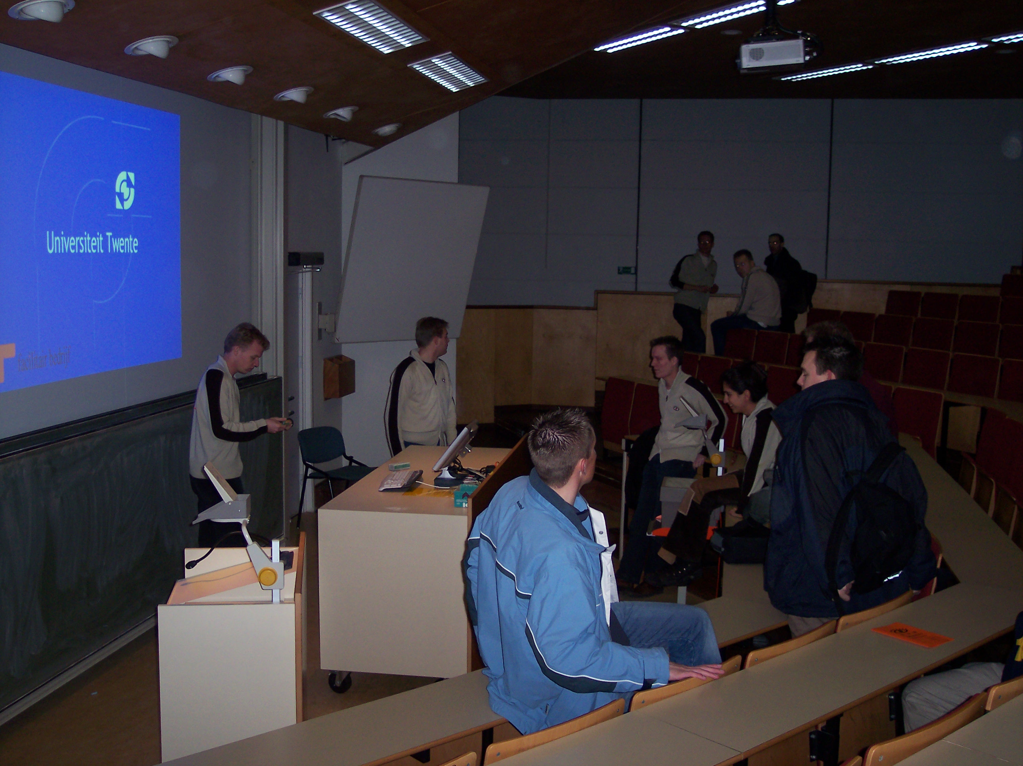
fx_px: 1122
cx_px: 512
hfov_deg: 49.0
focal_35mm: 38
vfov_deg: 37.7
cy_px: 383
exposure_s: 1/30
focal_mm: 8
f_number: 2.8
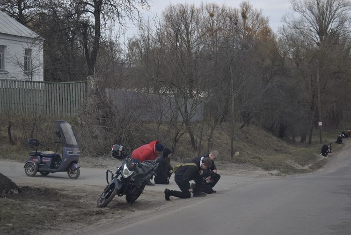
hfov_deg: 24.6
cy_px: 118
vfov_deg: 16.6
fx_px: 805
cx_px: 176
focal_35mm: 82
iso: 400
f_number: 5.6
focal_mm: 55
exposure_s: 1/1000
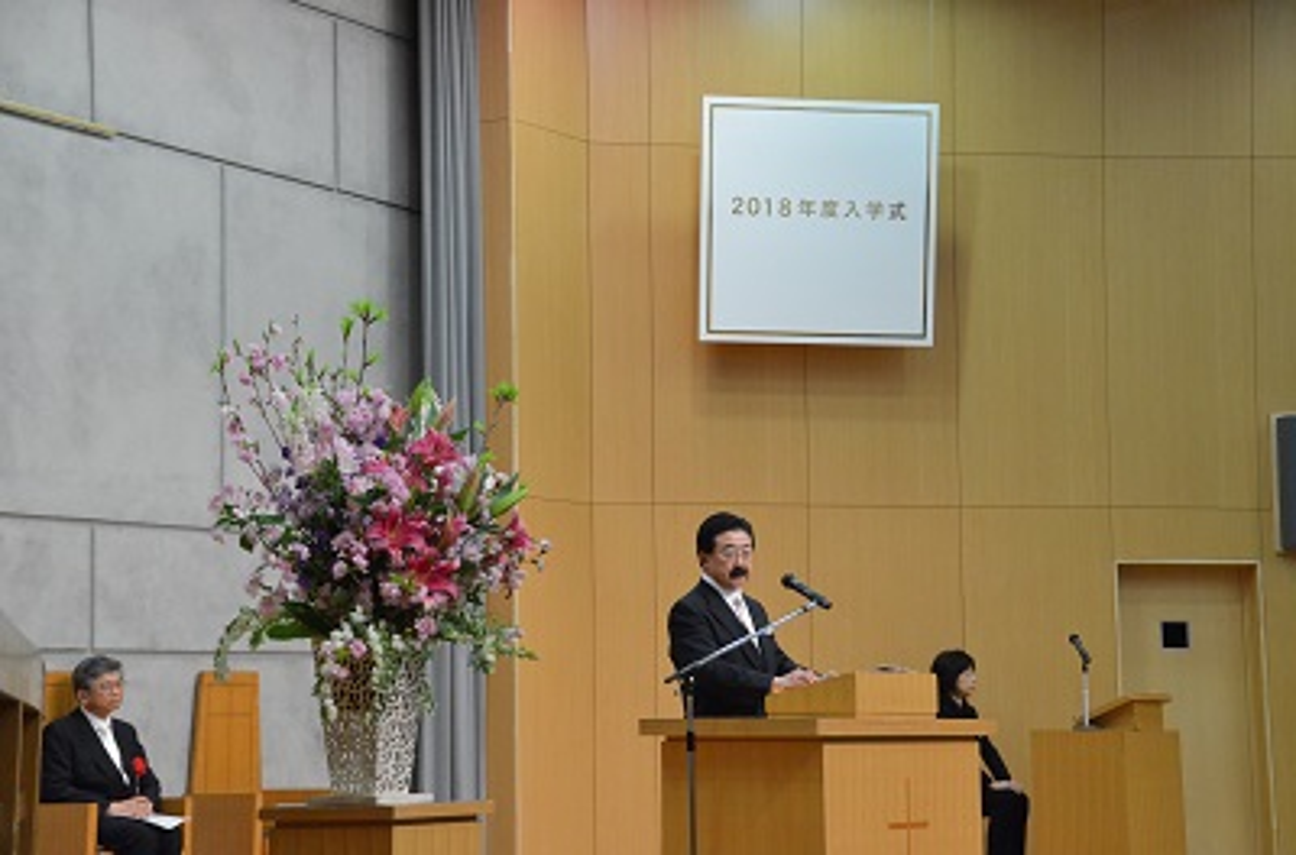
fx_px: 2961
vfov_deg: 16.4
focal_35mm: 82
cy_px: 428
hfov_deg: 24.7
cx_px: 648
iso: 3200
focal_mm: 55
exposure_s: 1/125
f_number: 5.6
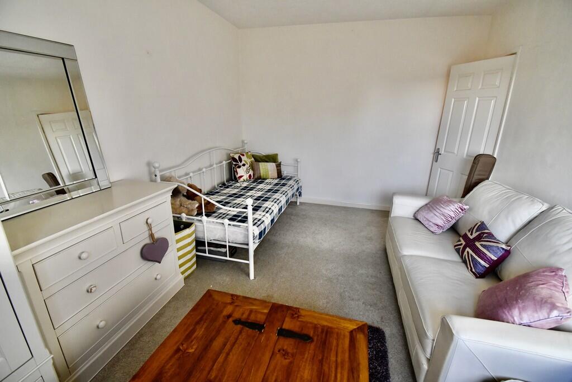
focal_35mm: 15
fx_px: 238
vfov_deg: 77.3
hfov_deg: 100.4
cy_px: 191
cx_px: 286
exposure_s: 1/125
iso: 1600
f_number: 6.3
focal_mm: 10
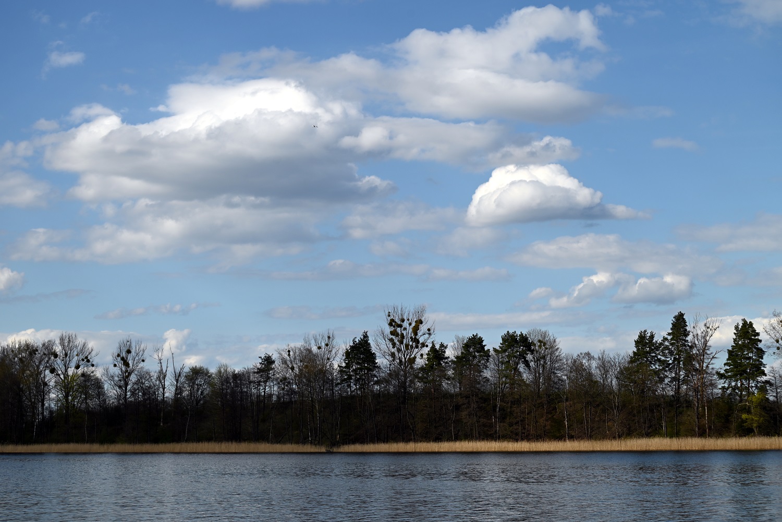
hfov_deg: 28.8
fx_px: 1521
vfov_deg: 19.5
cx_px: 391
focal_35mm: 70
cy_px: 261
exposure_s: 1/800
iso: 100
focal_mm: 70
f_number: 7.1
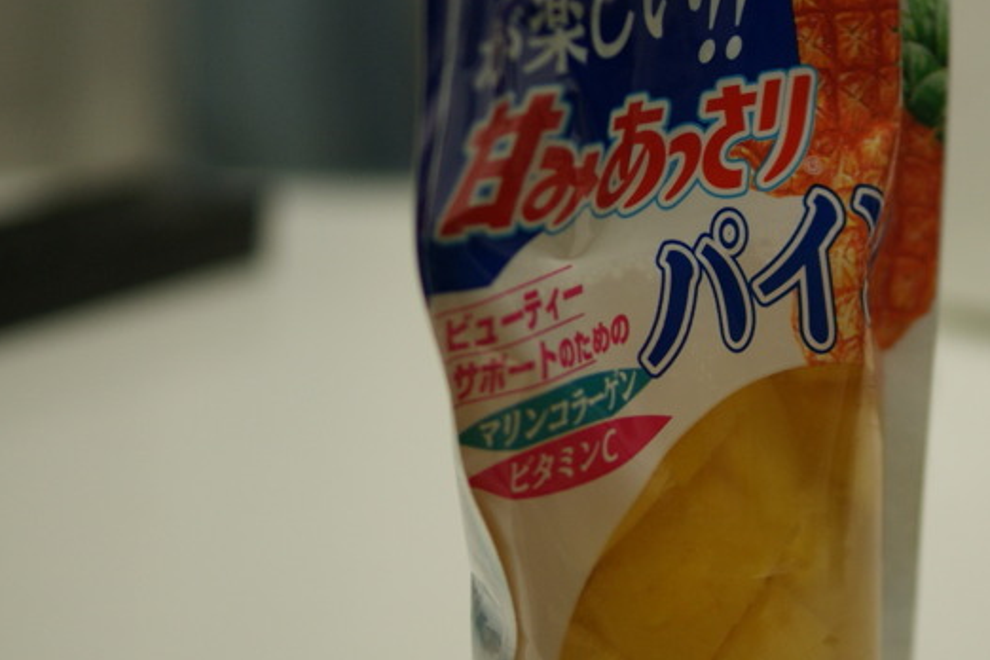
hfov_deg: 19.7
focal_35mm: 103
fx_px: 2832
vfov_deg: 13.3
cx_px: 681
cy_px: 277
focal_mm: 35
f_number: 1.8
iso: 125
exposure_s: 1/60
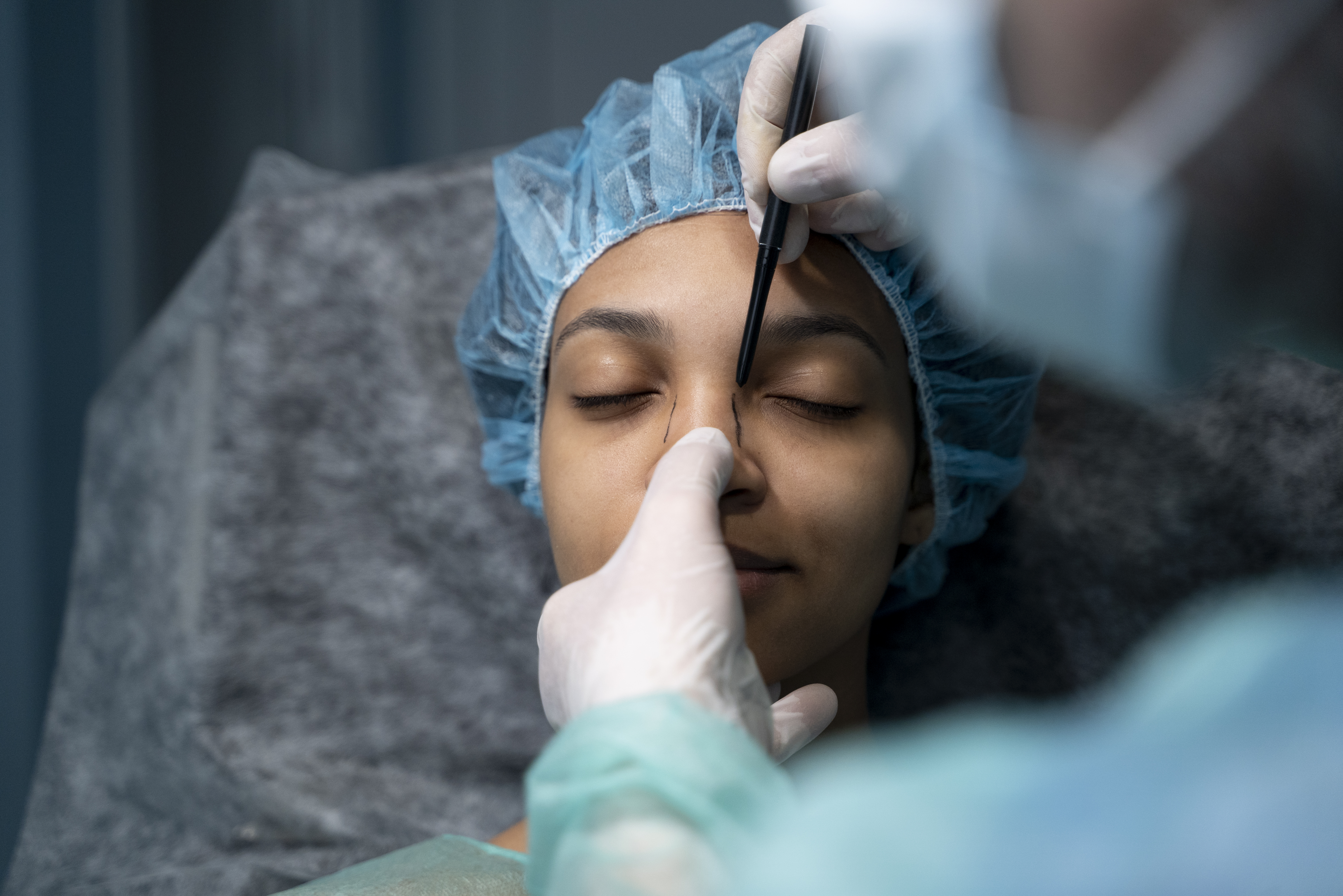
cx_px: 672
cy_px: 448
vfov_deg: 18.2
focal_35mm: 75
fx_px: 2798
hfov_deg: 27.0
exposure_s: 1/320
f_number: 3.2
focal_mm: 75
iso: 1250
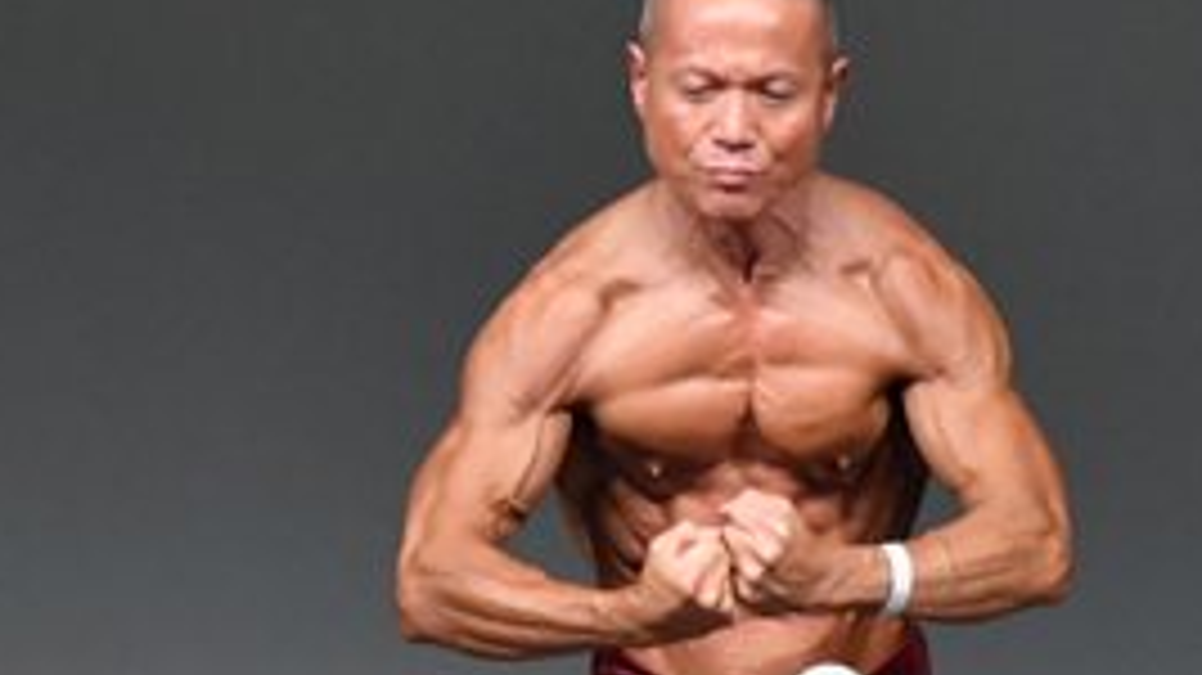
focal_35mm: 1049
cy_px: 688
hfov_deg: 2.1
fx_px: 33424
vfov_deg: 1.2
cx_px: 993
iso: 4000
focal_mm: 230
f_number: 5.6
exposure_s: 1/400
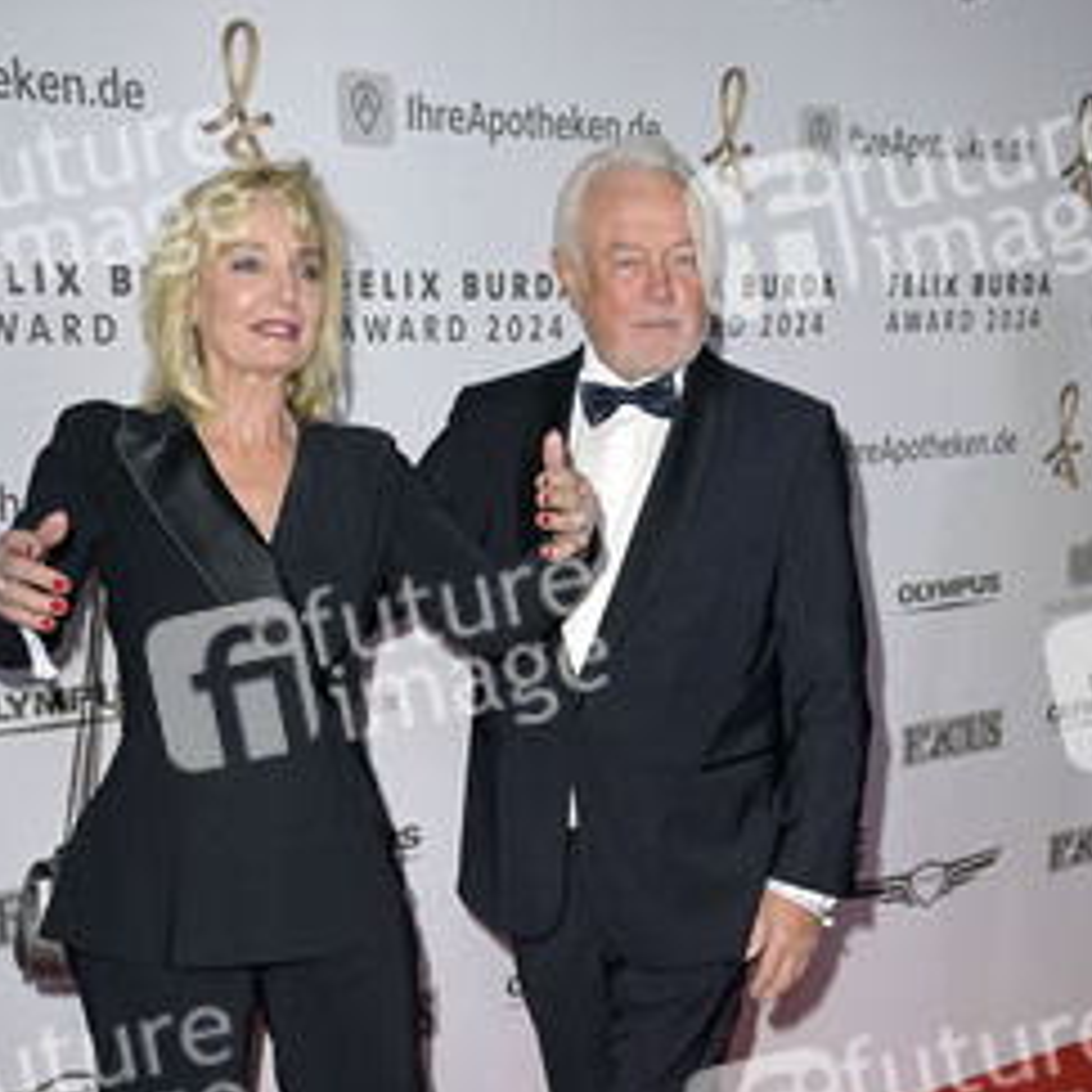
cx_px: 508
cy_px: 890
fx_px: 1999
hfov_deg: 30.5
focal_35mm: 56
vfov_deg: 29.8
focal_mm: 40
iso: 640
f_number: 5.6
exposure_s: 1/250
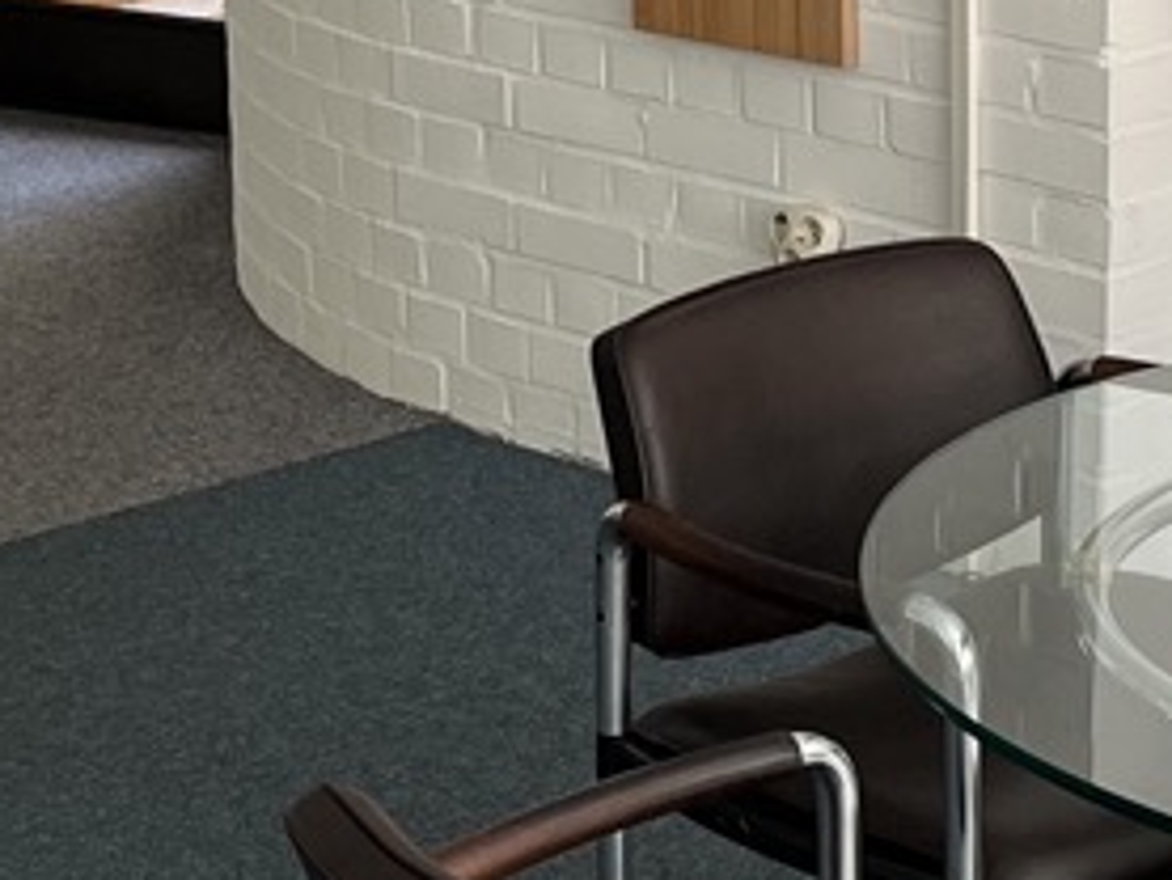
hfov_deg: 16.3
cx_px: 897
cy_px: 89
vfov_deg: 12.3
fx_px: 4065
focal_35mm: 120
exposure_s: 1/122
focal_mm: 5.1
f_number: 1.6
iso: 100
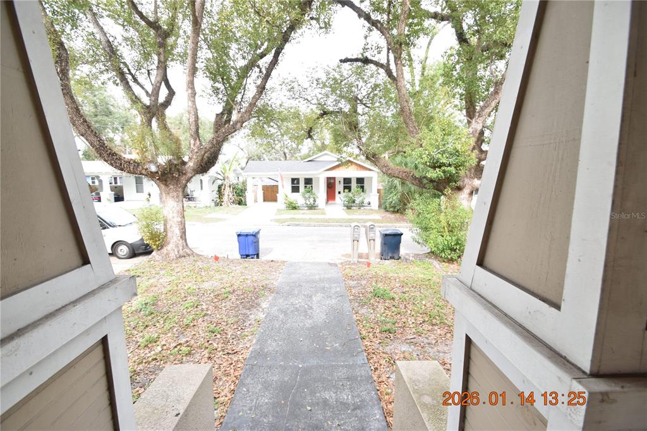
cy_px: 216
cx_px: 324
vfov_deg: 77.3
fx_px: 269
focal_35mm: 15
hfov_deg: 100.4
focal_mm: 10
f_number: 6.7
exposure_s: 1/180
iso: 400
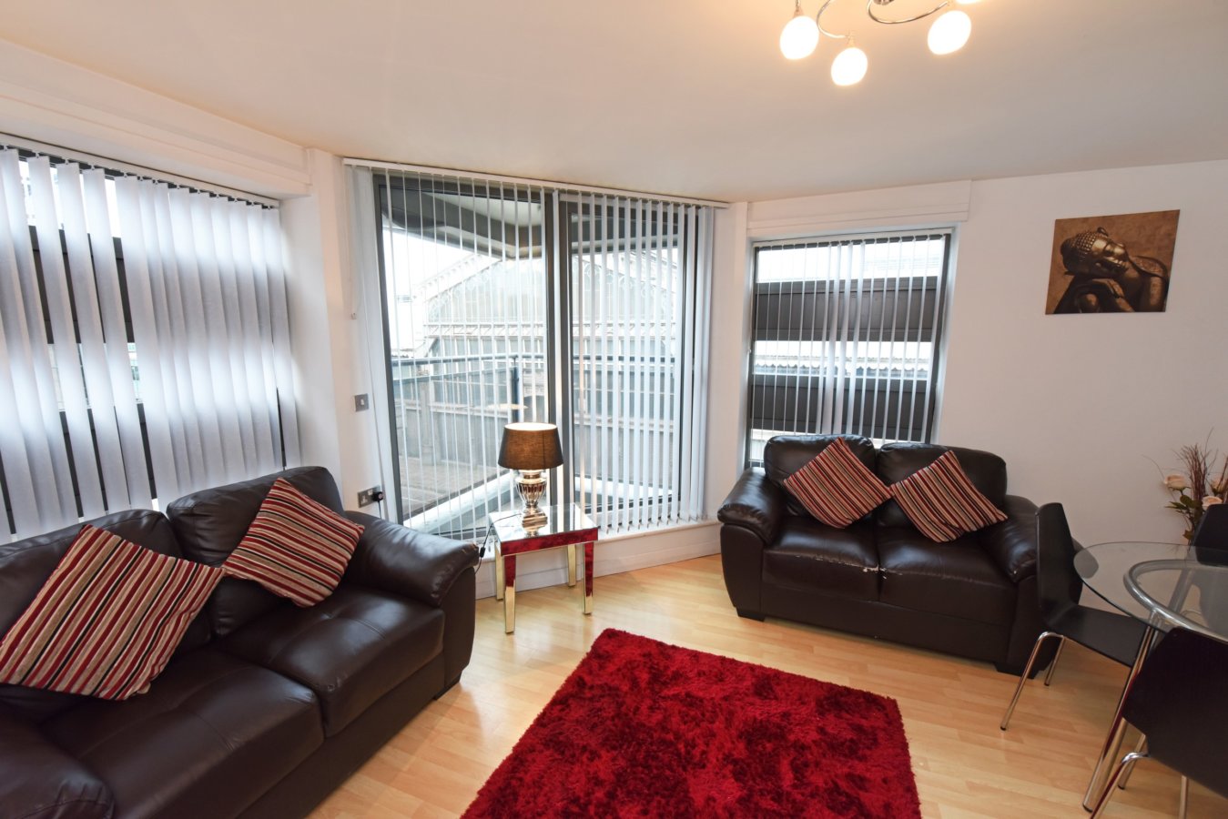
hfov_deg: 104.2
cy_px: 410
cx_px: 614
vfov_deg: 81.2
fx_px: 478
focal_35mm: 14
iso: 1250
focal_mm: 14
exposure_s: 1/50
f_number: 8
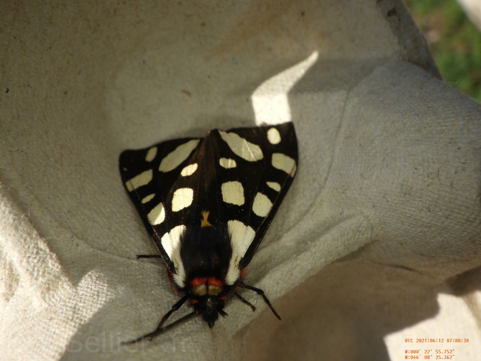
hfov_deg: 54.0
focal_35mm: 34
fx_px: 472
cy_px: 180
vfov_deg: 41.8
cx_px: 240
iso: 125
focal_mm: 6.1
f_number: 4.6
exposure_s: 1/640
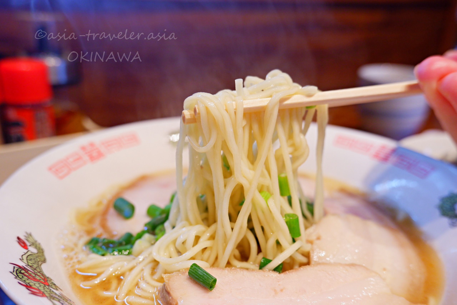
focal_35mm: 33
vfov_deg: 40.0
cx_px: 228
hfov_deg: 57.2
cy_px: 152
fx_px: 419
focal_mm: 22.8
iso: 1000
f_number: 4.2
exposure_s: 1/100
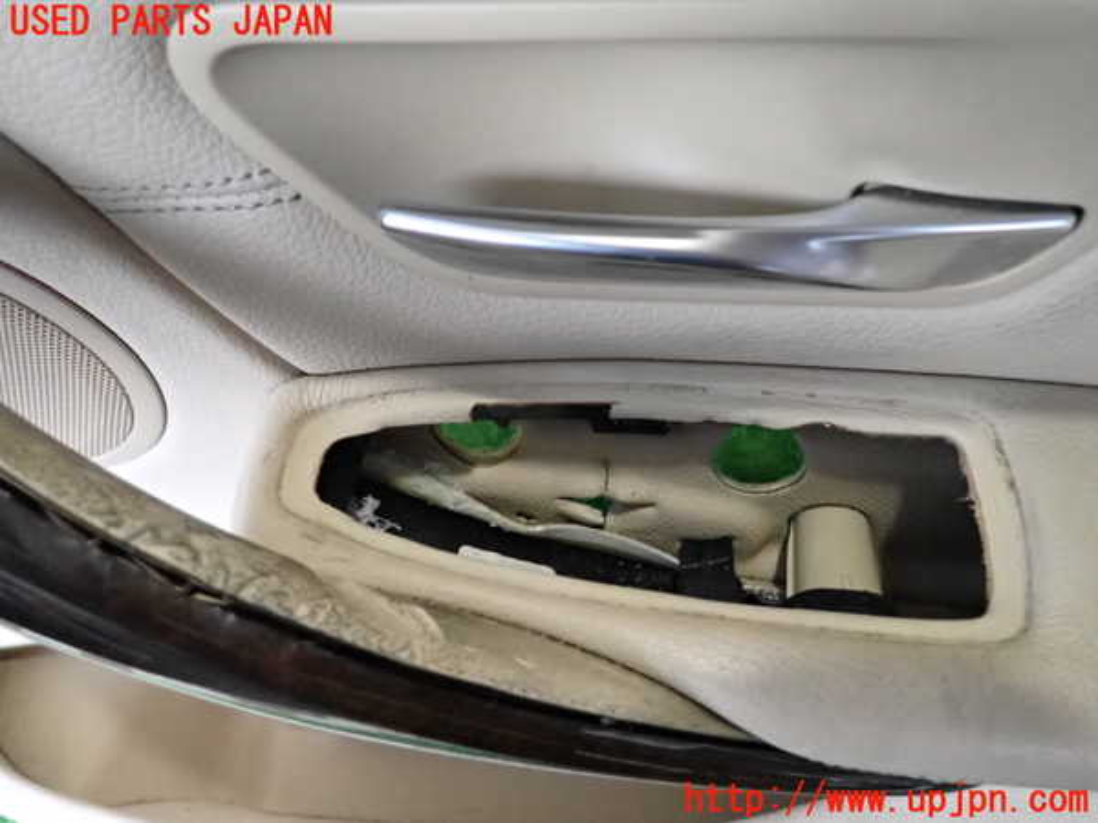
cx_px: 549
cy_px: 412
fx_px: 793
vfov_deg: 54.9
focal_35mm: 25
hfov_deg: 69.4
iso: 2500
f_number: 2
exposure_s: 1/250
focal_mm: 4.5
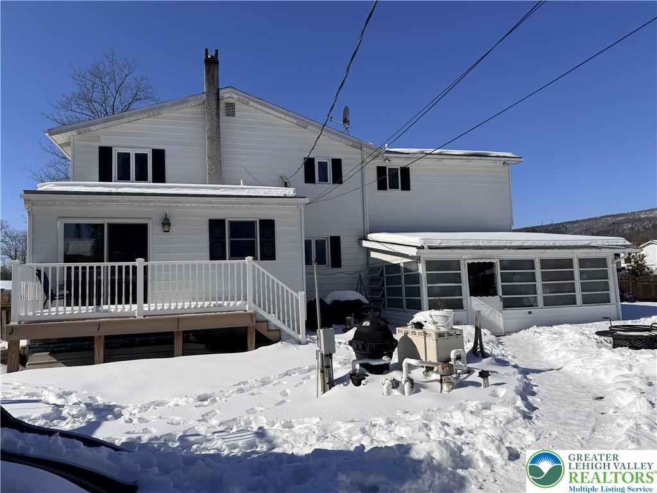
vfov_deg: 56.8
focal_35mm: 24
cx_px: 328
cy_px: 246
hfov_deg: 71.6
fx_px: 456
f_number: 1.78
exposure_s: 1/14286
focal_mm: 6.76
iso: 80
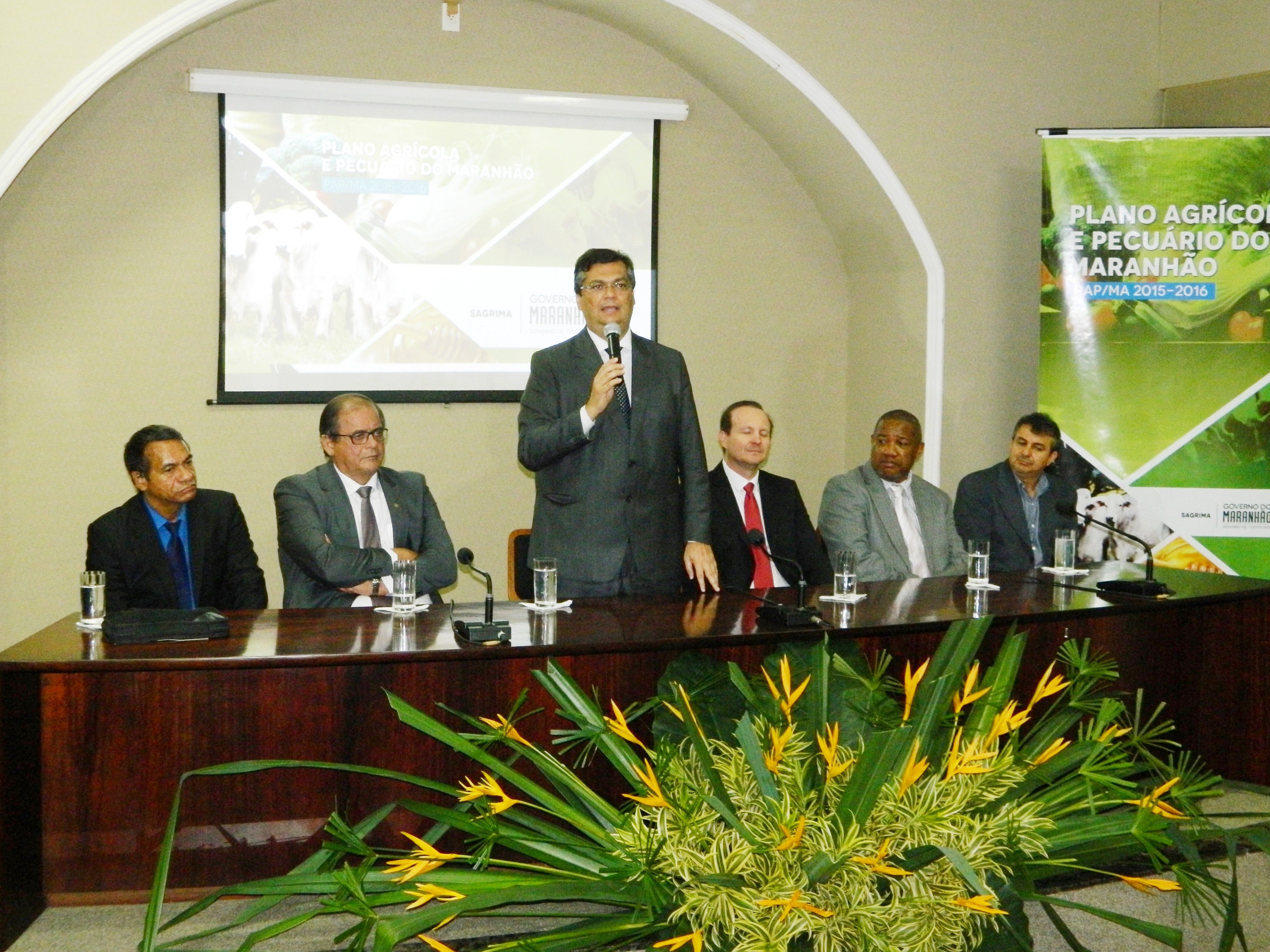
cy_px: 476
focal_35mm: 47
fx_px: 1724
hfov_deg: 40.4
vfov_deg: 30.9
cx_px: 635
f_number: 3.6
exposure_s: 1/30
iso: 400
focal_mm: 8.4
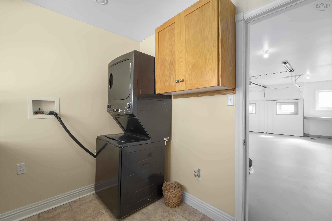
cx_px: 166
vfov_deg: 77.3
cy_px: 110
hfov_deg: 100.4
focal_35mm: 15
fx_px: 138
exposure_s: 1/15
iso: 400
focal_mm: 10
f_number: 14
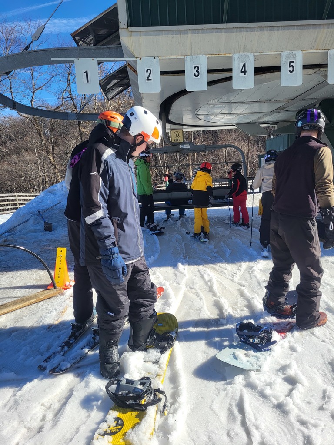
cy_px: 222
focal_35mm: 26
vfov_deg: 67.3
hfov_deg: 53.1
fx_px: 334
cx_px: 167
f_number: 1.8
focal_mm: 5.4
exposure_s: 1/1761
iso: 40
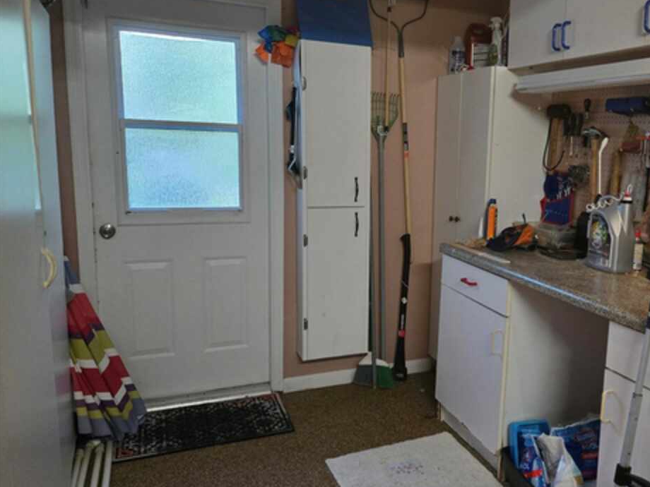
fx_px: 601
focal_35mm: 32
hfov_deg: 55.3
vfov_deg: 44.2
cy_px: 244
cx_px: 449
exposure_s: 1/60
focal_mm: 5.4
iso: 1000
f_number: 1.8
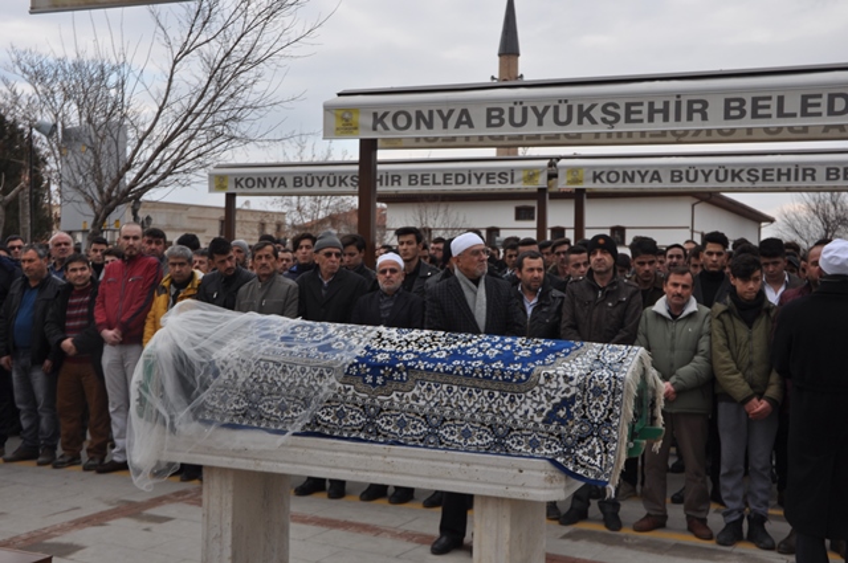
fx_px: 1094
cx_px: 424
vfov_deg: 28.9
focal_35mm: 46
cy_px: 282
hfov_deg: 42.4
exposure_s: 1/160
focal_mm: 31
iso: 200
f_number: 6.3
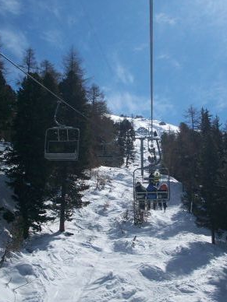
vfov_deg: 31.7
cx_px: 144
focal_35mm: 61
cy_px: 142
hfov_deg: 24.0
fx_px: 533
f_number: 5.6
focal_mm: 6.2
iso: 80
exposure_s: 1/917
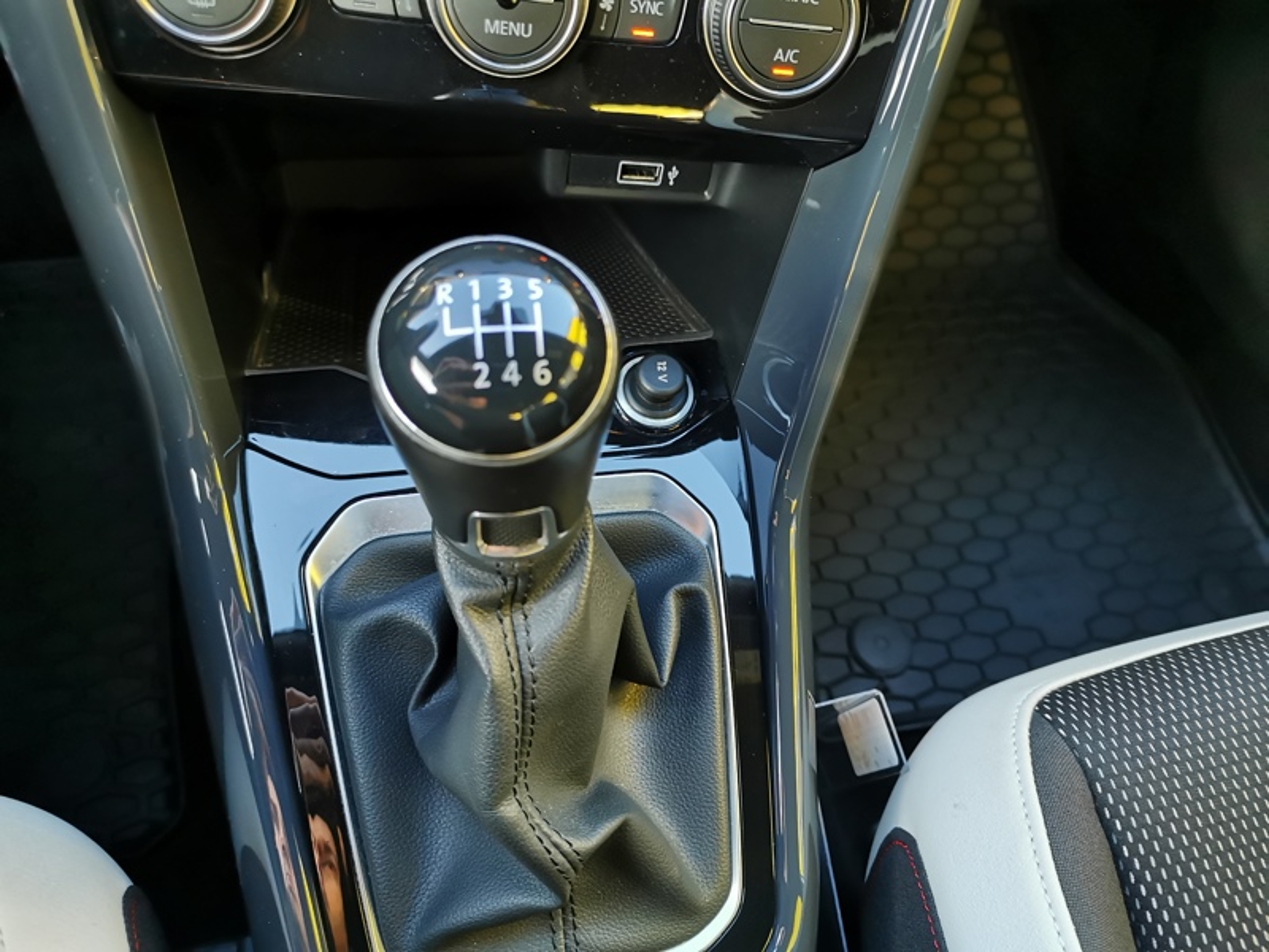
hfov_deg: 65.3
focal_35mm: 27
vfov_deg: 51.4
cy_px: 476
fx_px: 990
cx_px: 634
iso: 320
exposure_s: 1/50
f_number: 1.8
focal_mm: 5.58
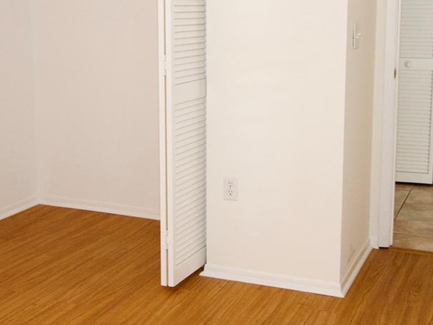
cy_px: 116
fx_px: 663
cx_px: 207
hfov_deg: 36.2
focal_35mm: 53
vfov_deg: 27.4
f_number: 4
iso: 2000
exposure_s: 1/60
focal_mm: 14
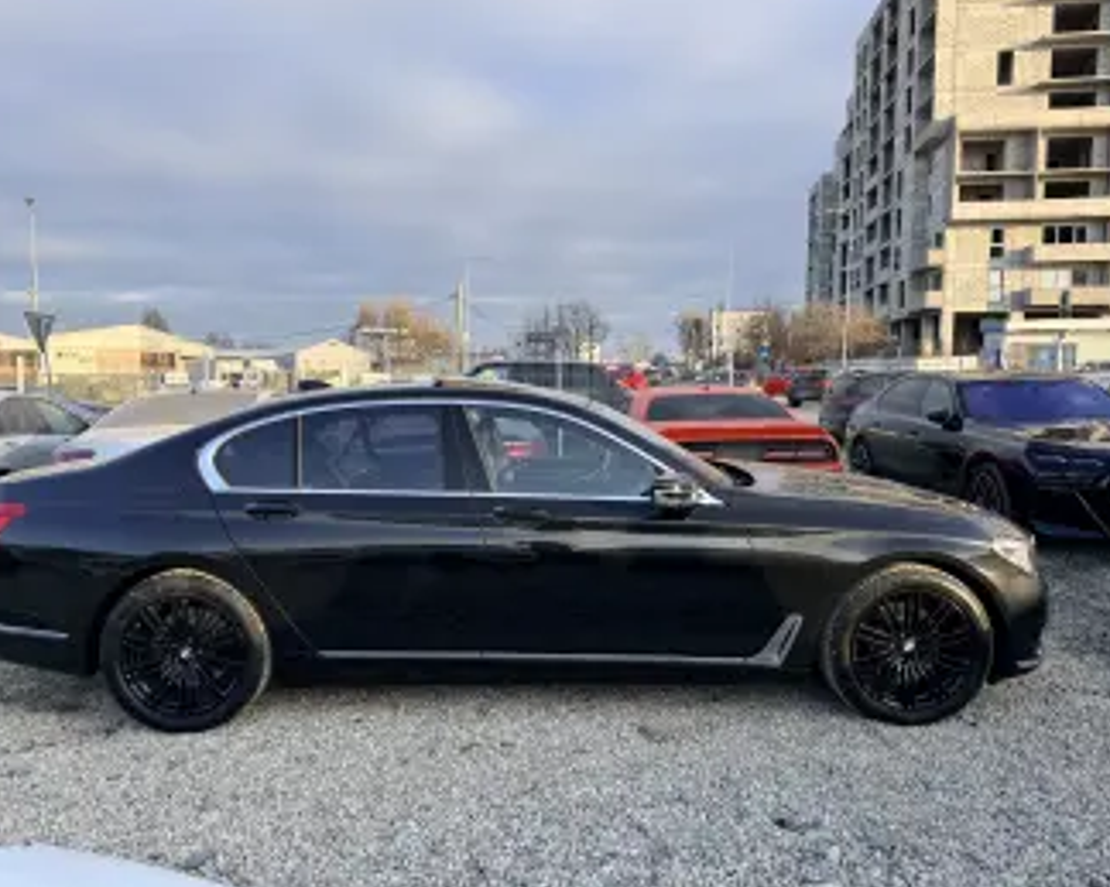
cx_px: 545
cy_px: 438
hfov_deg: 66.0
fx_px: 854
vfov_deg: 54.9
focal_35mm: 26
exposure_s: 1/849
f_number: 1.78
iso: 80
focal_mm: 6.76
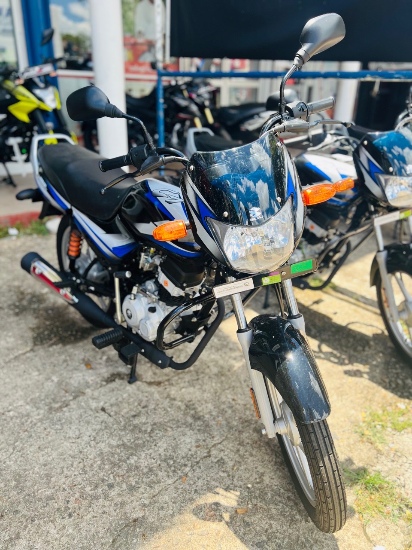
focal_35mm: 26
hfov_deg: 53.1
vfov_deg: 67.3
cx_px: 206
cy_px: 275
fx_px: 413
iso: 50
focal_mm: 5.7
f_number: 1.5
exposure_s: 1/696
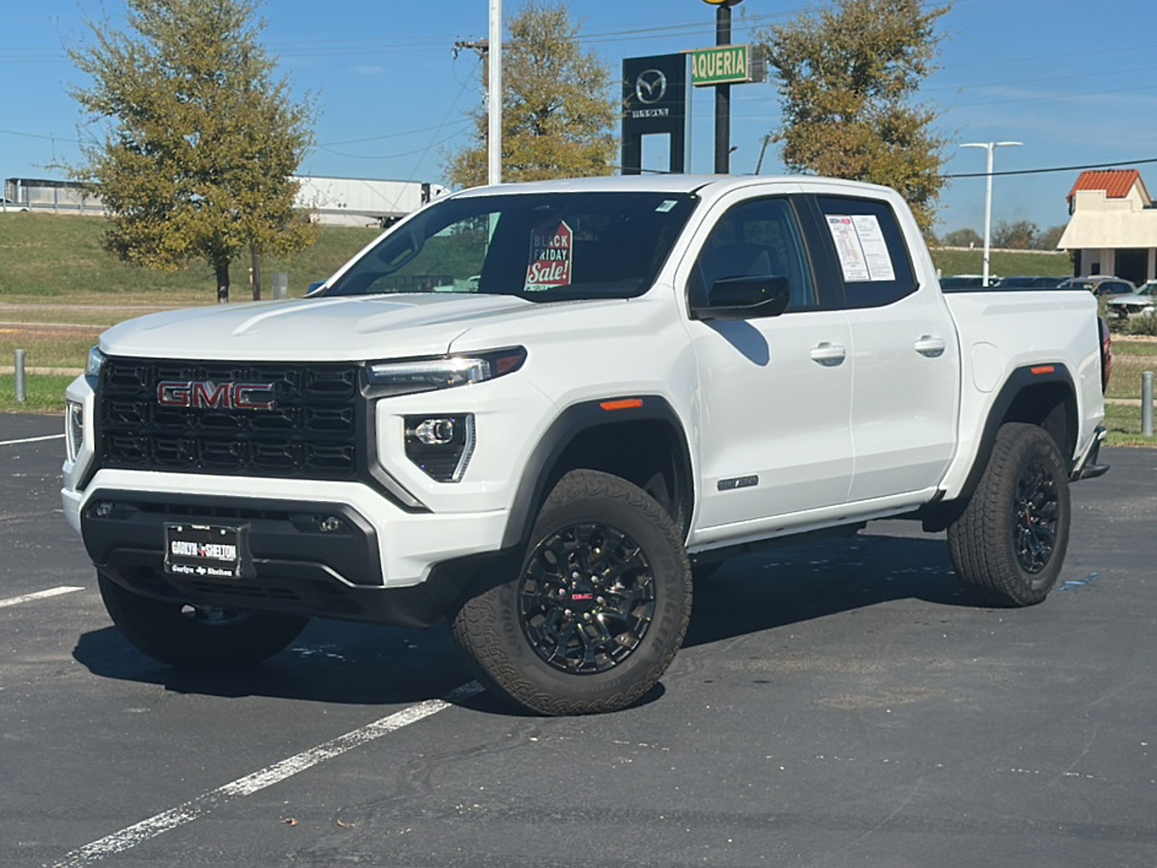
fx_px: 2006
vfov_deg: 24.4
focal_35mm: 60
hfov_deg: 32.2
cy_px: 437
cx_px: 578
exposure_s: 1/7752
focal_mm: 6.86
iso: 64
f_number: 1.78
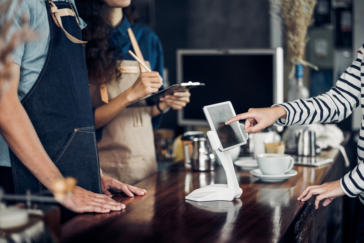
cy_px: 122
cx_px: 182
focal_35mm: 84
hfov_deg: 24.2
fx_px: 849
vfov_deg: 16.3
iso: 200
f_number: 1.2
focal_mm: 56
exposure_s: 1/210
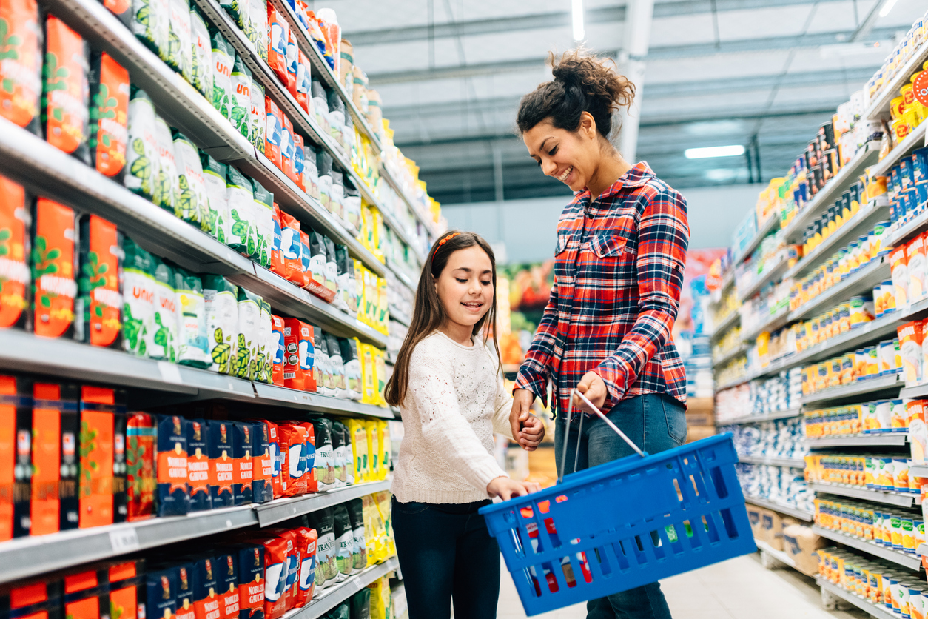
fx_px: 902
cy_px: 310
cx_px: 464
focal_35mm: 35
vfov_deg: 37.9
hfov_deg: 54.4
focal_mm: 35
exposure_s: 1/400
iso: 800
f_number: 1.4
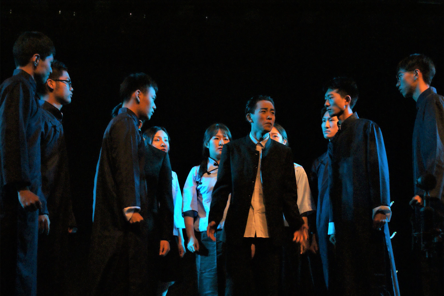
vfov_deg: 20.2
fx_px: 832
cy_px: 148
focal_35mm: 68
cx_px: 222
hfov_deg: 29.9
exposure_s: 1/25
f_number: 6.3
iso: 1600
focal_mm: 45
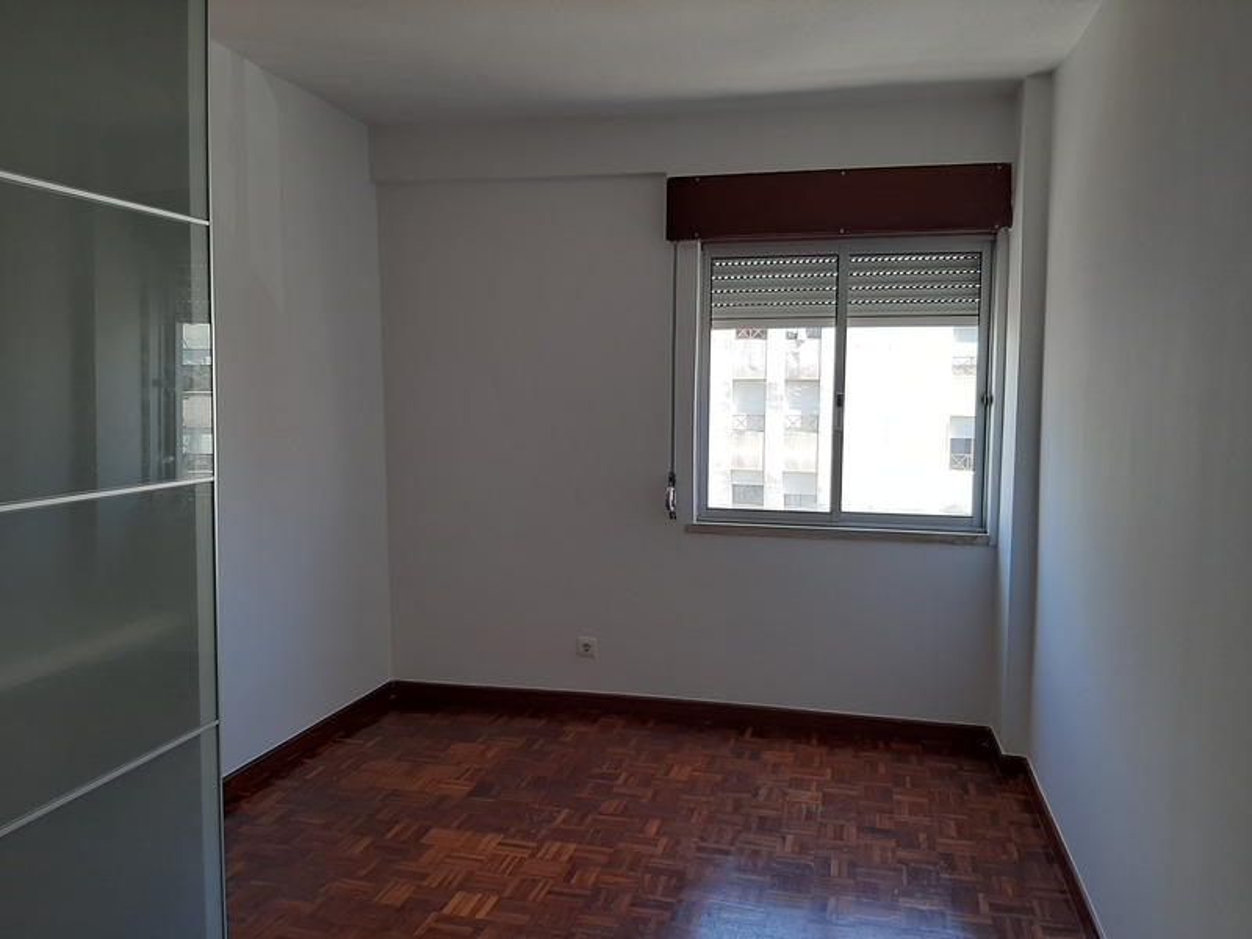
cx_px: 626
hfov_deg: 65.3
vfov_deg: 51.4
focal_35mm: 27
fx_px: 977
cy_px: 470
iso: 40
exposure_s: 1/161
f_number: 1.7
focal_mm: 3.93
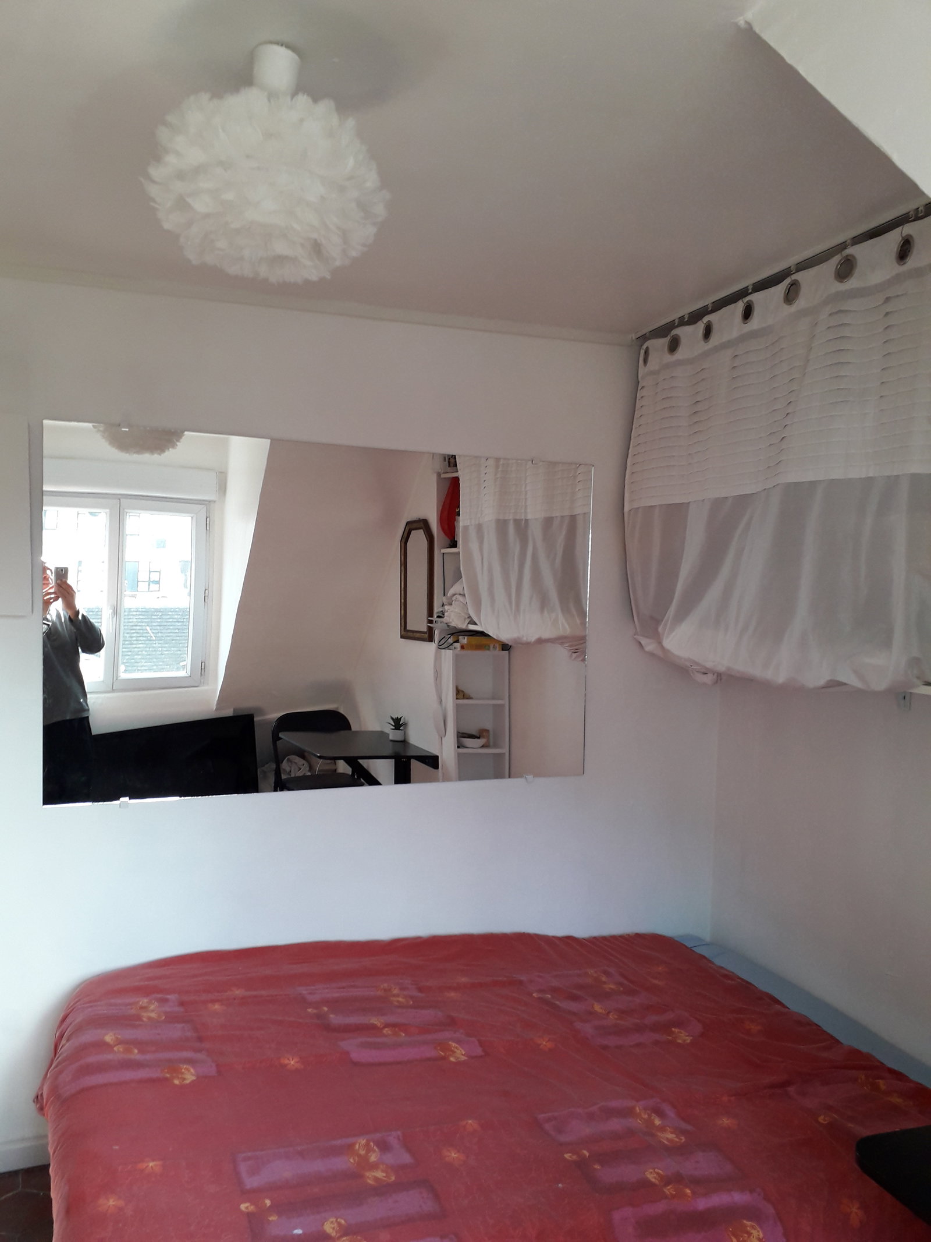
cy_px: 621
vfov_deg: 65.3
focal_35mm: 27
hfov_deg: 51.4
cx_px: 466
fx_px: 968
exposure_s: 1/100
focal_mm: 3.6
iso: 64
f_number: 1.9
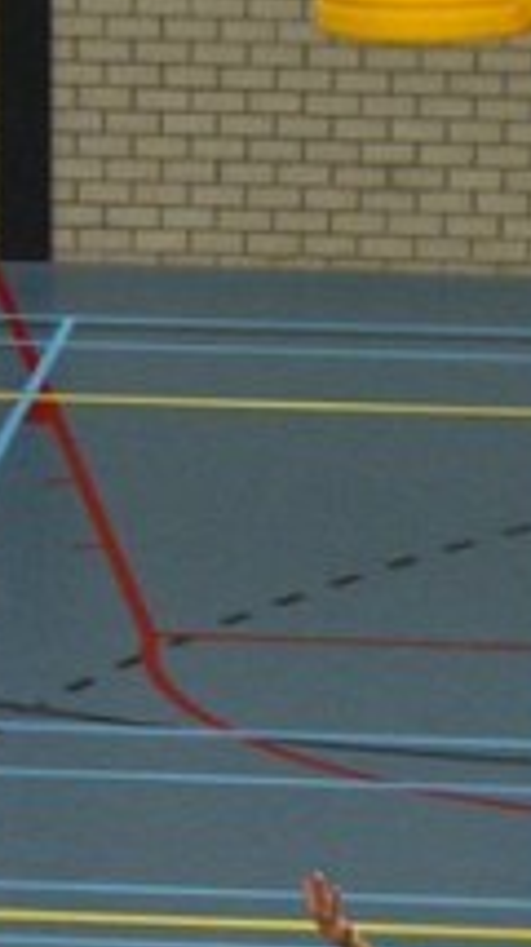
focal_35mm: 203
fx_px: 5092
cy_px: 792
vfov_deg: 10.6
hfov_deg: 6.0
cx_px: 336
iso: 800
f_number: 5
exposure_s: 1/100
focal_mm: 35
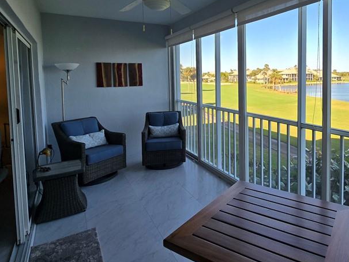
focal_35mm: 22
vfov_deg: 59.8
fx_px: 222
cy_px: 89
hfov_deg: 74.2
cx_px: 230
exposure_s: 1/407
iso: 50
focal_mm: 2.2
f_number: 2.2
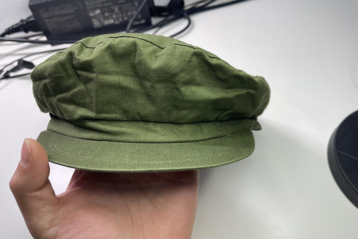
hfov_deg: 67.4
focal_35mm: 27
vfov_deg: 47.9
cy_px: 117
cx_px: 186
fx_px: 269
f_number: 1.6
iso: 50
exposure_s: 1/100
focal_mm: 5.1
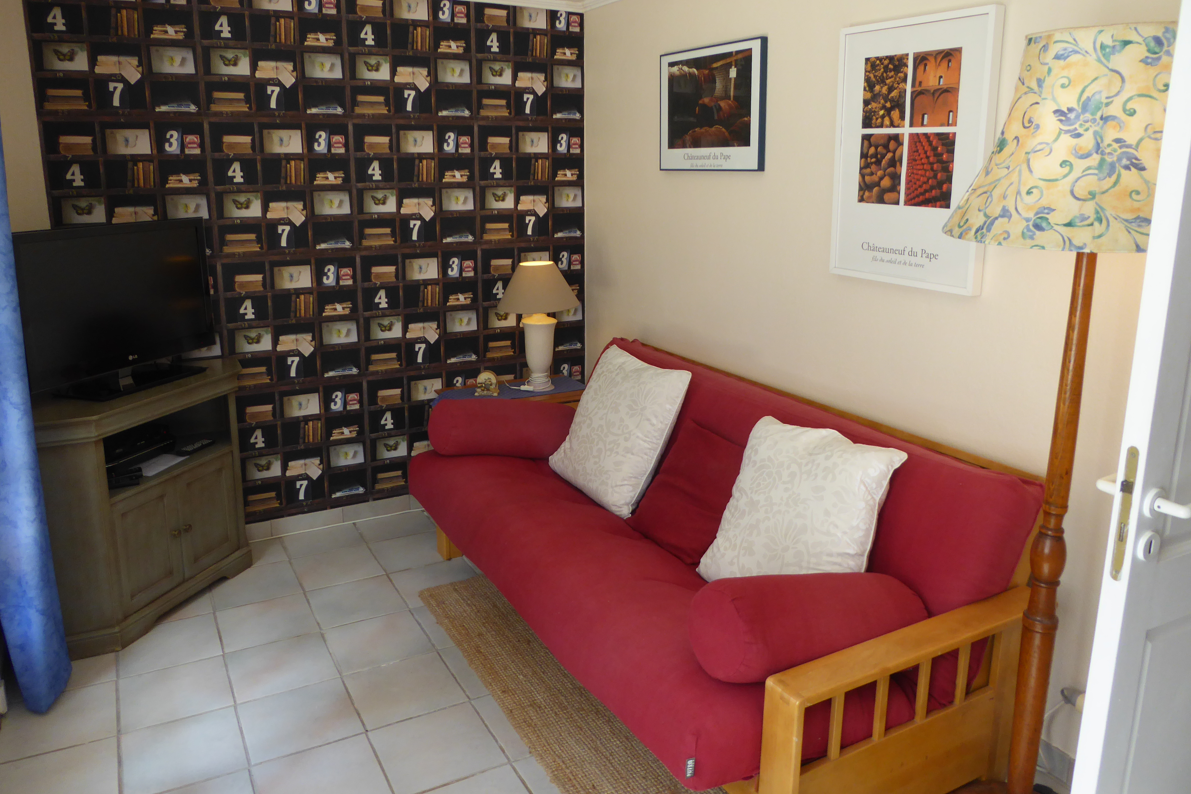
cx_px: 594
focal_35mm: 27
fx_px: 893
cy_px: 344
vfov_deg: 47.8
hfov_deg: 67.4
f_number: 3.3
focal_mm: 4.3
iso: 125
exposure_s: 1/60
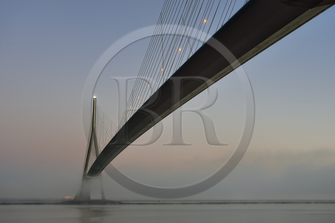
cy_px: 112
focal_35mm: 44
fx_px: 409
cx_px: 168
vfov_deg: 30.5
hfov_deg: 44.5
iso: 800
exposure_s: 1/100
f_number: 6.3
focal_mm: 44
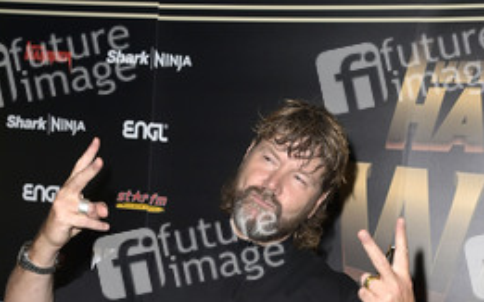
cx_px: 243
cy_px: 348
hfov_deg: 27.5
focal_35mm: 75
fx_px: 989
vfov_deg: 16.7
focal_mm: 48
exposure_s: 1/200
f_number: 5
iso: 640
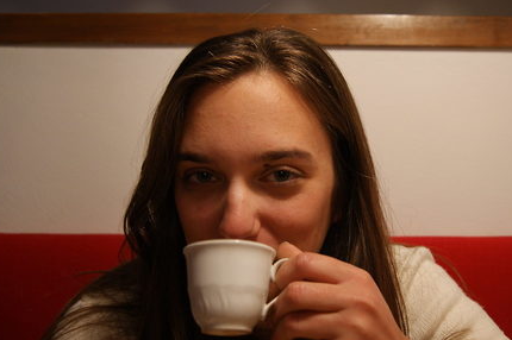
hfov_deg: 42.2
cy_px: 169
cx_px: 342
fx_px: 654
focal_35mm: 46
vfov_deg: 29.2
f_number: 4
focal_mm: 22
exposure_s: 1/20
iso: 400
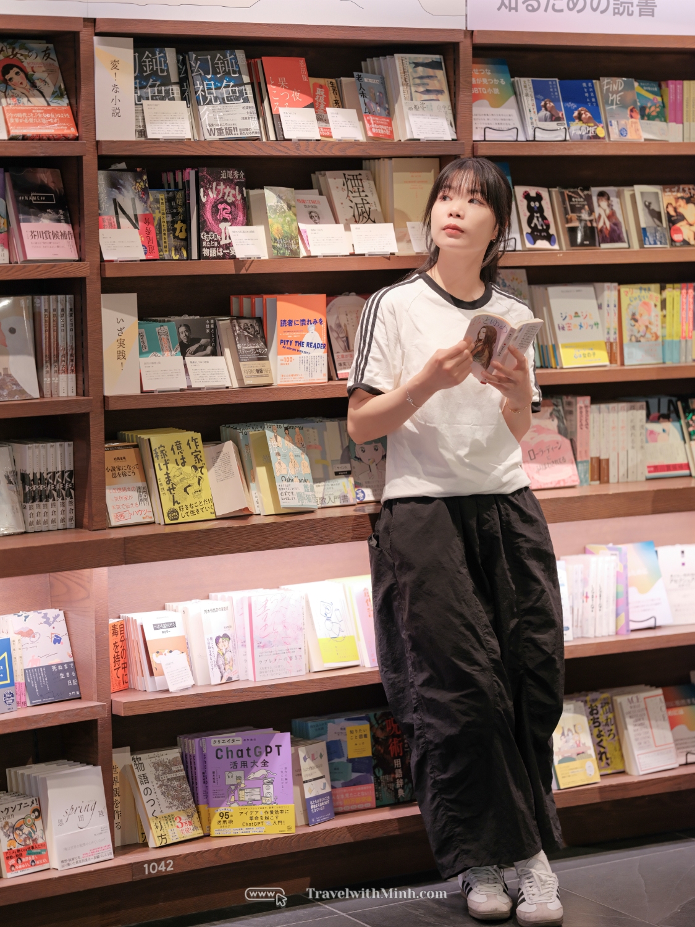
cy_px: 464
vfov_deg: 22.5
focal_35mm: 87
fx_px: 2329
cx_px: 348
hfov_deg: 17.0
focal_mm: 110
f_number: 2
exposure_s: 1/100
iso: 640
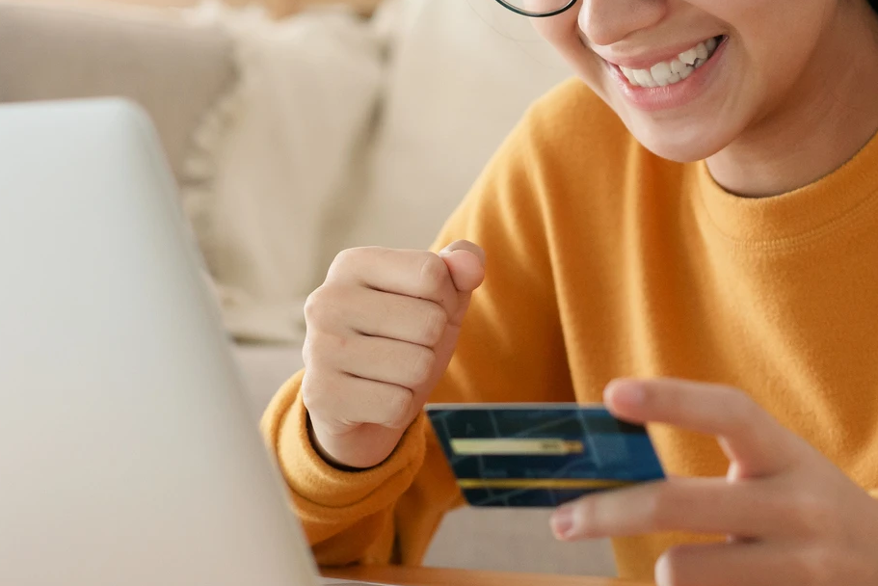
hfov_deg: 16.0
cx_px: 429
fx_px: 3123
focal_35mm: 128
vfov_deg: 10.7
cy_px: 169
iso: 1600
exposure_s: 1/125
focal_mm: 55
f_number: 2.8
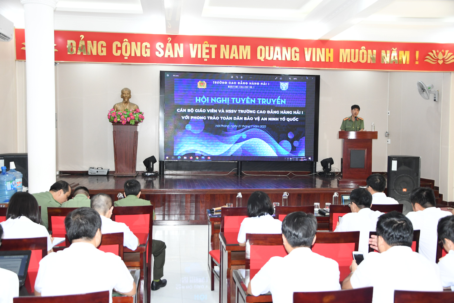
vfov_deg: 36.9
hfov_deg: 53.1
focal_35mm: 36
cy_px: 152
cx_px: 227
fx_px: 454
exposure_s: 1/200
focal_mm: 24
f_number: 3.8
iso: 1600
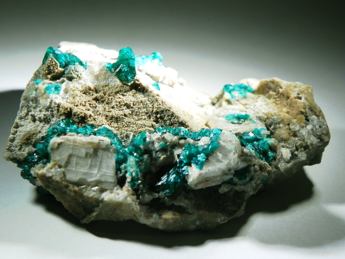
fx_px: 658
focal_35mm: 66
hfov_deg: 29.4
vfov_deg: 22.3
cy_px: 130
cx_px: 172
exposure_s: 1/130
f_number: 3.5
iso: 160
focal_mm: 11.8
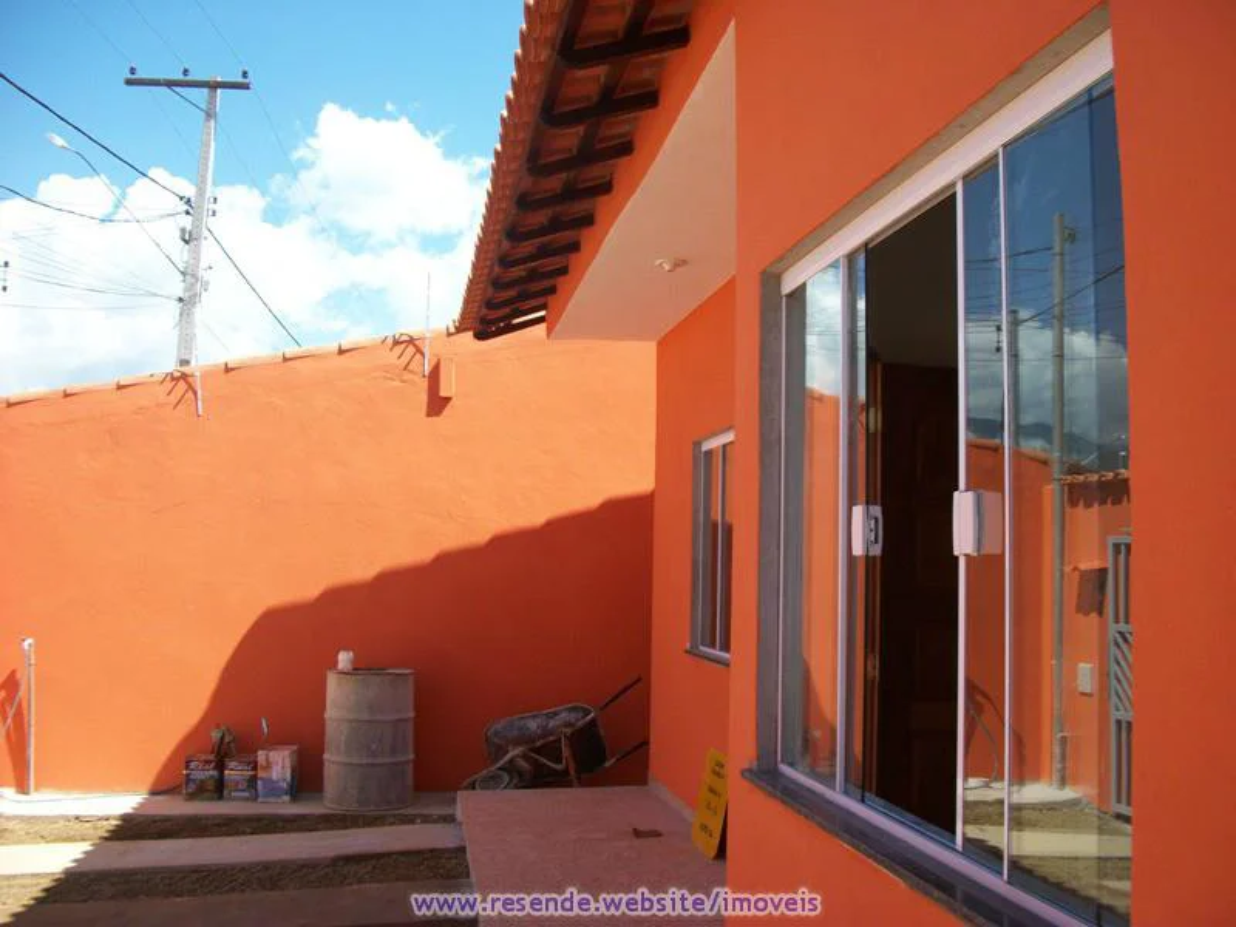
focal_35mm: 32
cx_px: 618
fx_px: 1143
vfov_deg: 44.2
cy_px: 464
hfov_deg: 56.8
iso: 80
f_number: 8.8
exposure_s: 1/100
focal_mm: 5.7
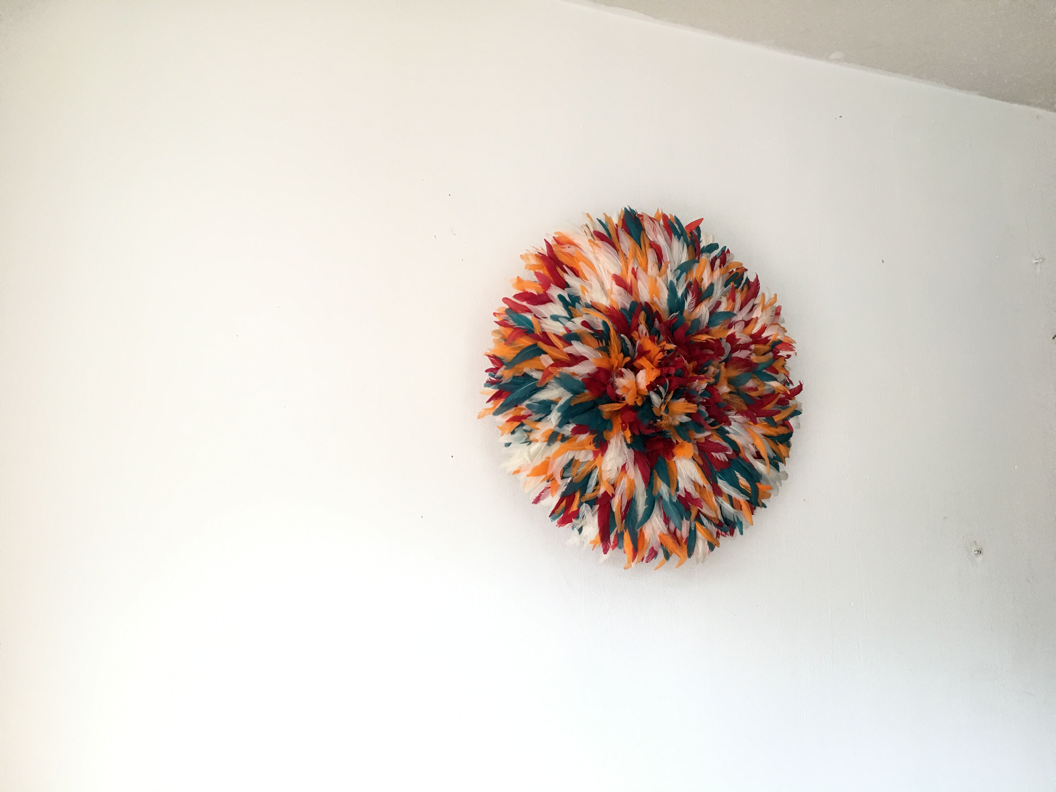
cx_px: 528
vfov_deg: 48.2
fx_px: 885
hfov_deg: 61.7
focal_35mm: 29
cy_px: 396
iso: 50
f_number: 2.2
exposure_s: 1/33
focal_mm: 4.15
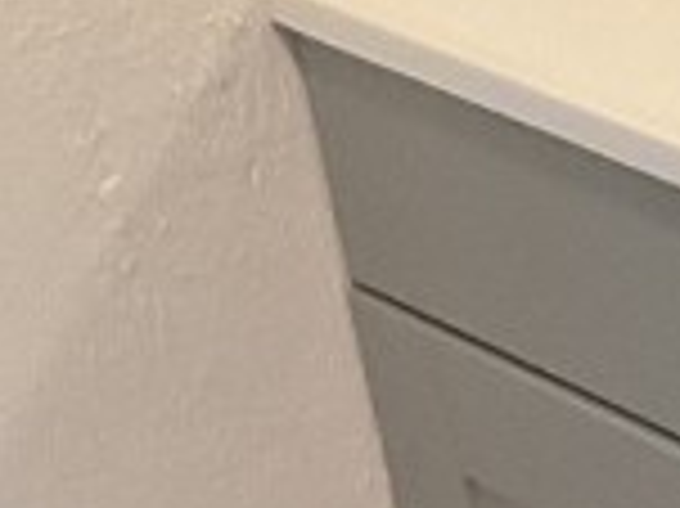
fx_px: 3867
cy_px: -4
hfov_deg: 8.7
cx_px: 1864
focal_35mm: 197
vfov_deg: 7.5
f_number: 1.8
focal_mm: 3
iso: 160
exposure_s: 1/60
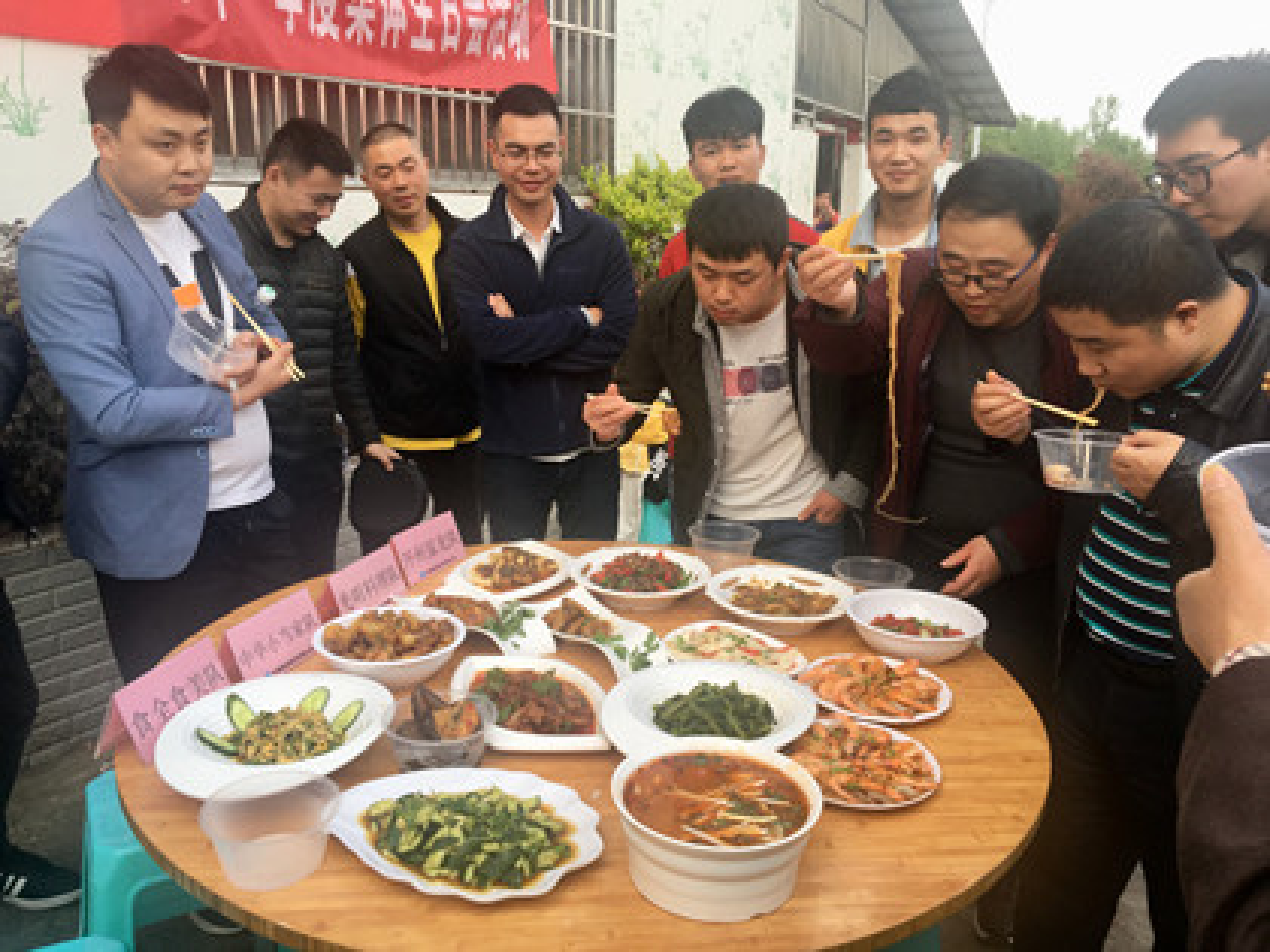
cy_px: 476
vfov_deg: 48.2
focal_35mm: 29
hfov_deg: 61.7
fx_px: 1064
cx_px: 635
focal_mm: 4.15
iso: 25
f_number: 2.2
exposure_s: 1/100
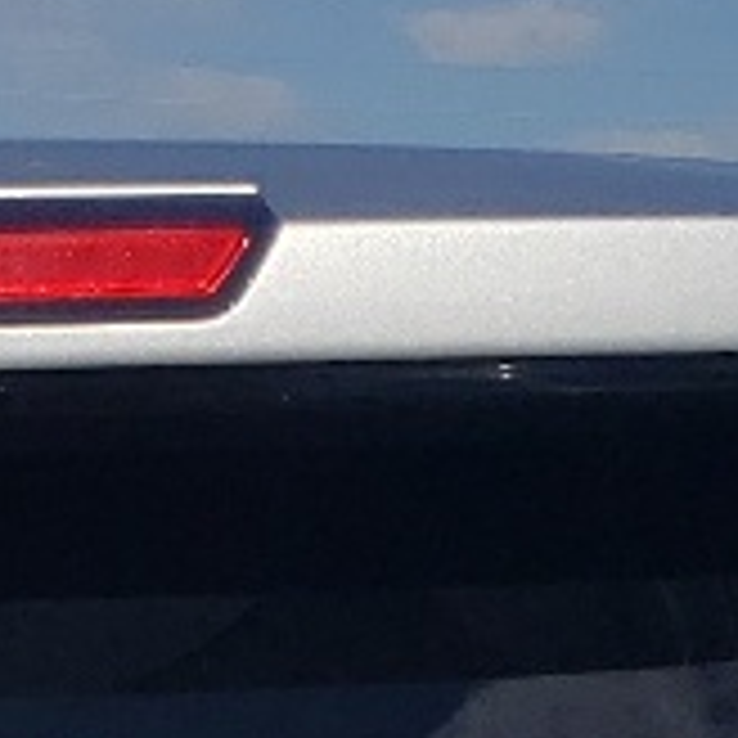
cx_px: -693
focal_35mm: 224
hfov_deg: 7.5
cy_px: 2061
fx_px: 5403
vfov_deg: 7.1
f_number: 1.5
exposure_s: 1/10000
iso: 50
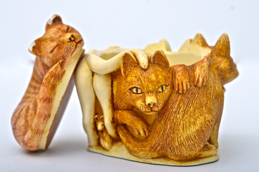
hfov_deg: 24.7
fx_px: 592
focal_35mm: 82
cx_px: 130
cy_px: 86
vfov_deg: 16.5
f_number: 5.6
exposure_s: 1/250
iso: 160
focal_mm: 55
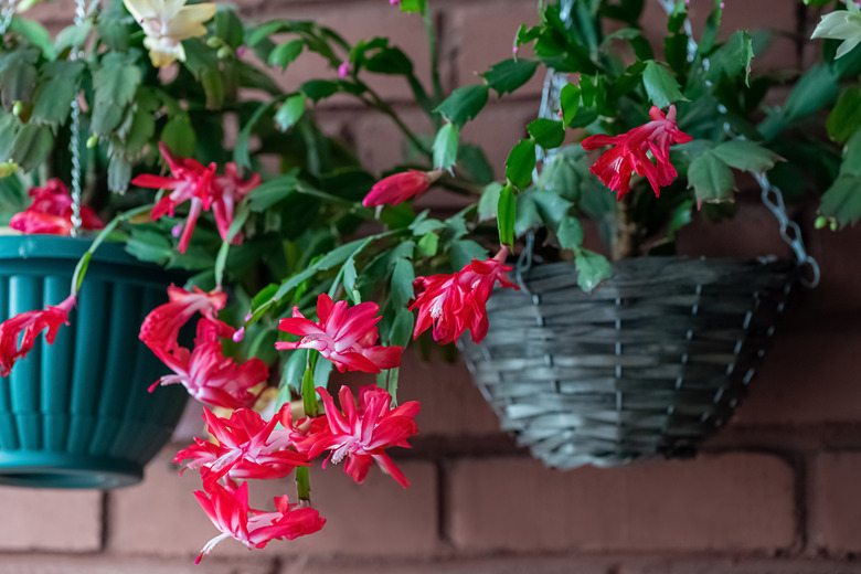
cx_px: 430
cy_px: 287
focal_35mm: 105
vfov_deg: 13.0
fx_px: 2511
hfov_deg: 19.5
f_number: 5.6
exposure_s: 1/50
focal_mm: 105
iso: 800
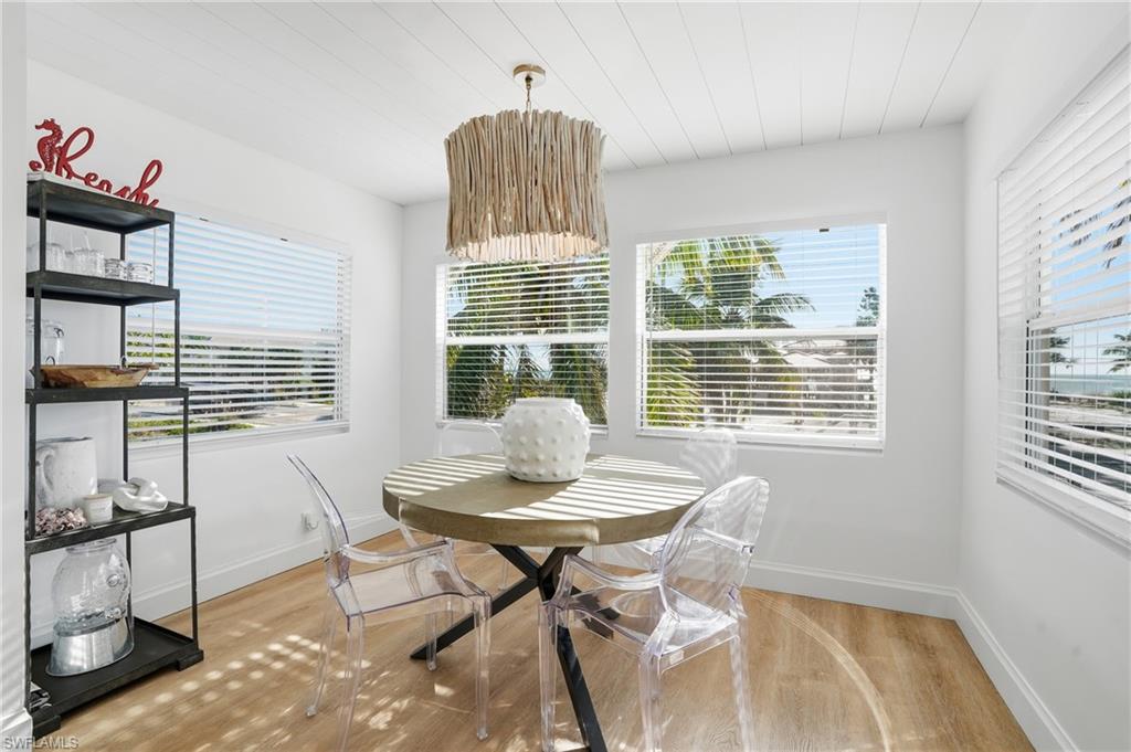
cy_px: 376
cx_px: 566
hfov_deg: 96.8
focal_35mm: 16
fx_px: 502
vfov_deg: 73.7
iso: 200
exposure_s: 1/640
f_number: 9
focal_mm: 16
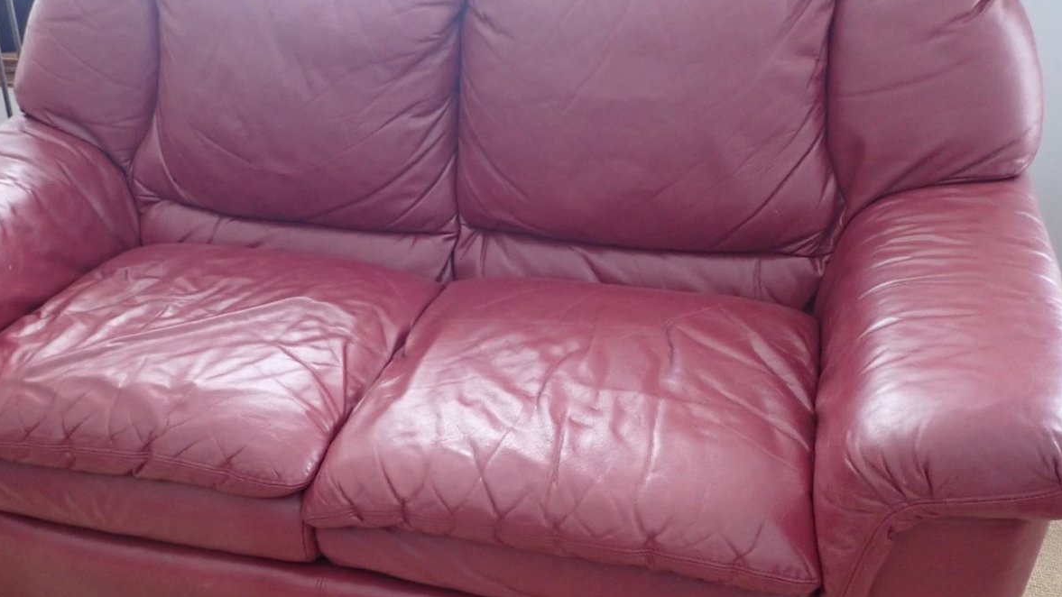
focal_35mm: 35
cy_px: 389
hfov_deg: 56.4
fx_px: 986
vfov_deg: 33.5
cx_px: 462
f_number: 2
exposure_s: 1/30
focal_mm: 4.5
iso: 640
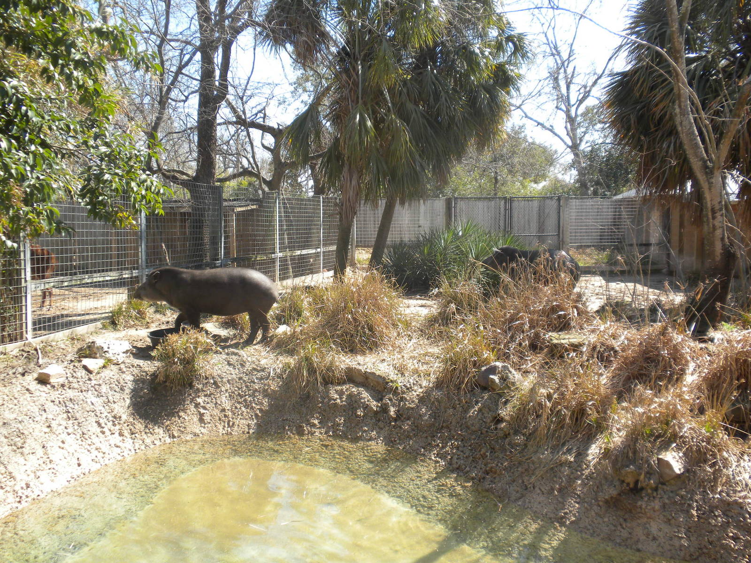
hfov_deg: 50.1
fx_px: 803
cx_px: 376
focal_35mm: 37
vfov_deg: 38.7
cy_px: 282
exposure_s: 1/248
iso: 64
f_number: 3.5
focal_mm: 6.6
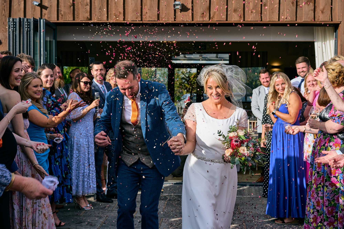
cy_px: 114
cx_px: 172
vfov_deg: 24.6
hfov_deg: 36.2
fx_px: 525
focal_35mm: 55
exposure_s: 1/320
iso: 160
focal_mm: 55
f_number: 6.3
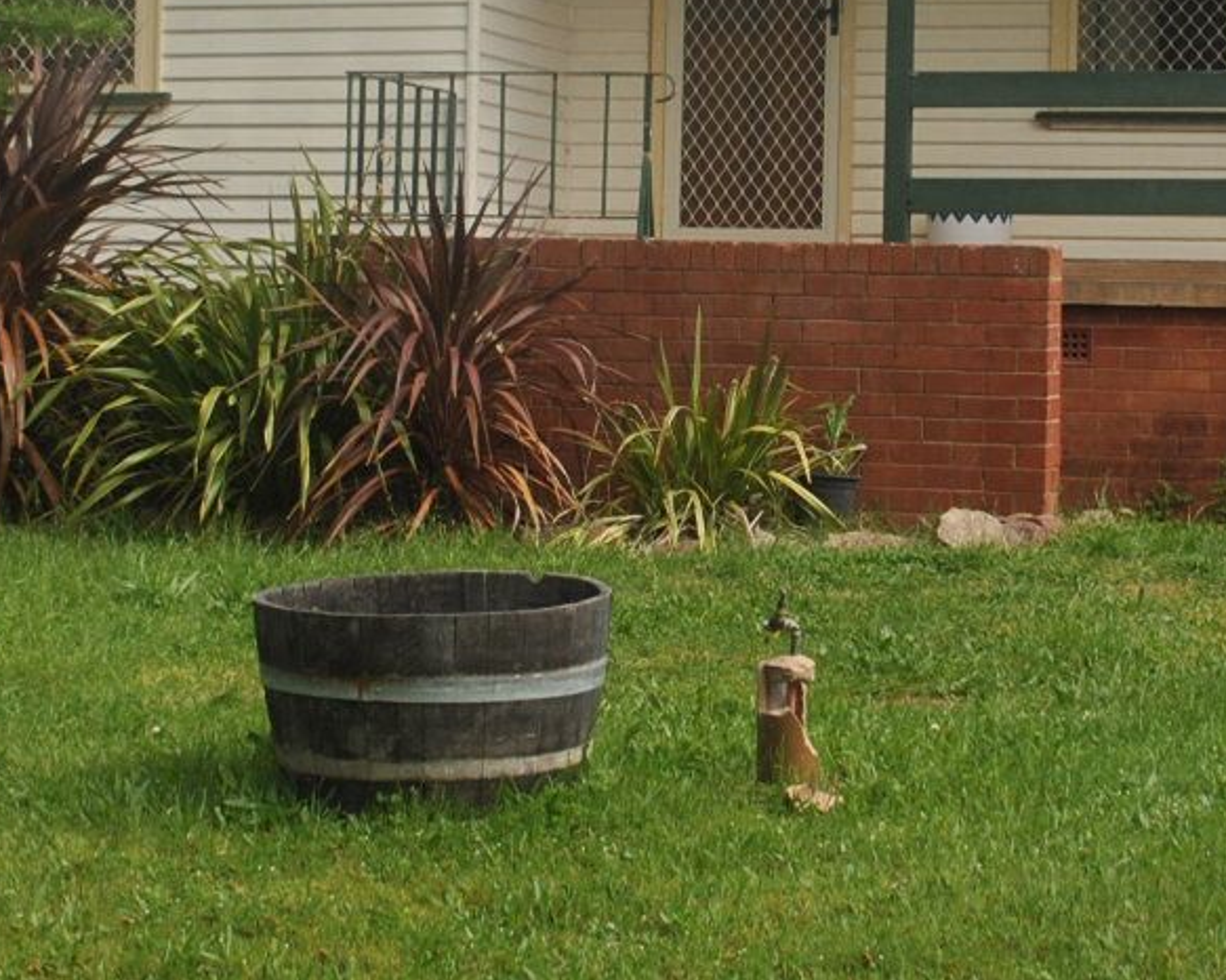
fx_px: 3736
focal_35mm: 103
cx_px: 662
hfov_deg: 18.6
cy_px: 124
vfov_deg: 14.8
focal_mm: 22
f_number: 7.1
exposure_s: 1/200
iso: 100
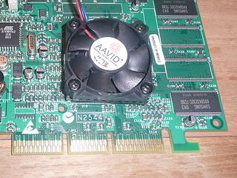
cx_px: 36
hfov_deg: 33.0
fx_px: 383
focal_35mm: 56
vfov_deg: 25.9
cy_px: 51
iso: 100
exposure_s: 1/30
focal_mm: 4.6
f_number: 3.3
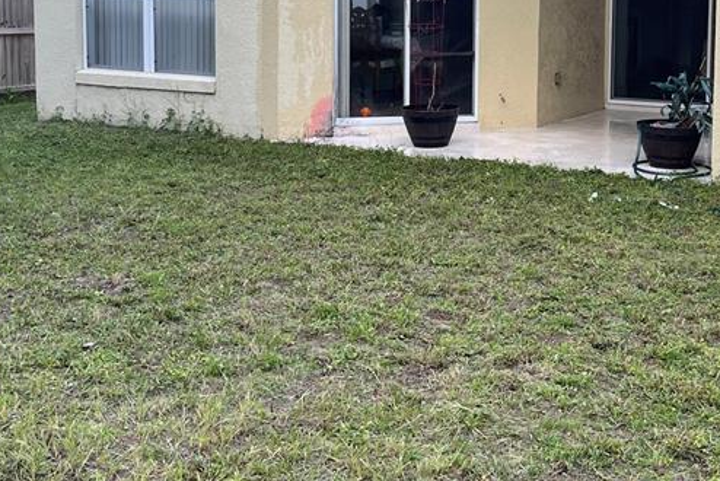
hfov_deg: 35.3
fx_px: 1121
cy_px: 63
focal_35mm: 56
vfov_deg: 23.7
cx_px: 474
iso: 32
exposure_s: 1/348
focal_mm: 5.1
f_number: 1.6
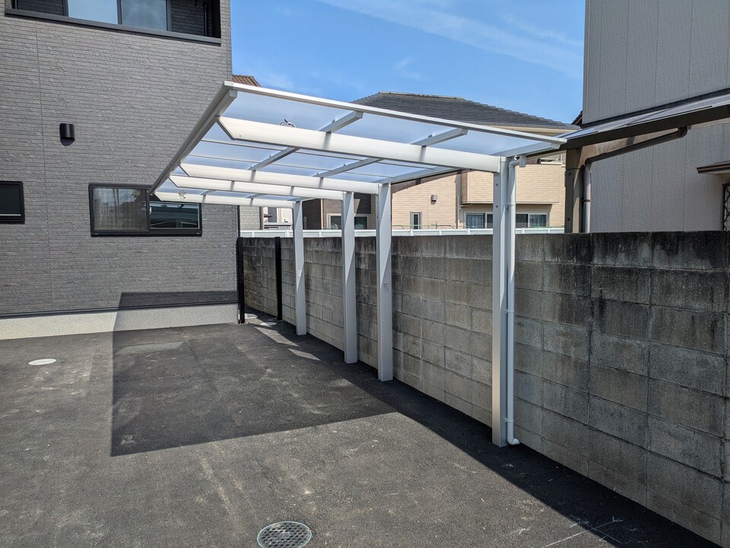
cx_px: 365
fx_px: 527
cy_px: 274
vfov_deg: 54.9
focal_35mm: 25
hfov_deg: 69.4
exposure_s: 1/2538
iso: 44
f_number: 1.89
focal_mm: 5.43
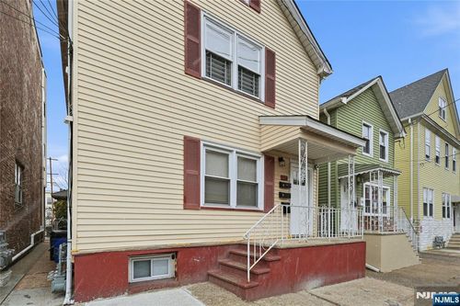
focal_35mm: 14
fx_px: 179
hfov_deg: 104.3
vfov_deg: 81.2
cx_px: 230
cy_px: 153
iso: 200
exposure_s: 1/800
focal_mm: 14
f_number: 8
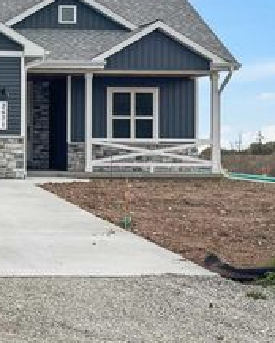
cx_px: -107
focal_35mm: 108
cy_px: 124
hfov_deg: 13.6
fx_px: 1097
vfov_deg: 17.7
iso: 80
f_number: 1.78
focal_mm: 6.86
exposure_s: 1/3876
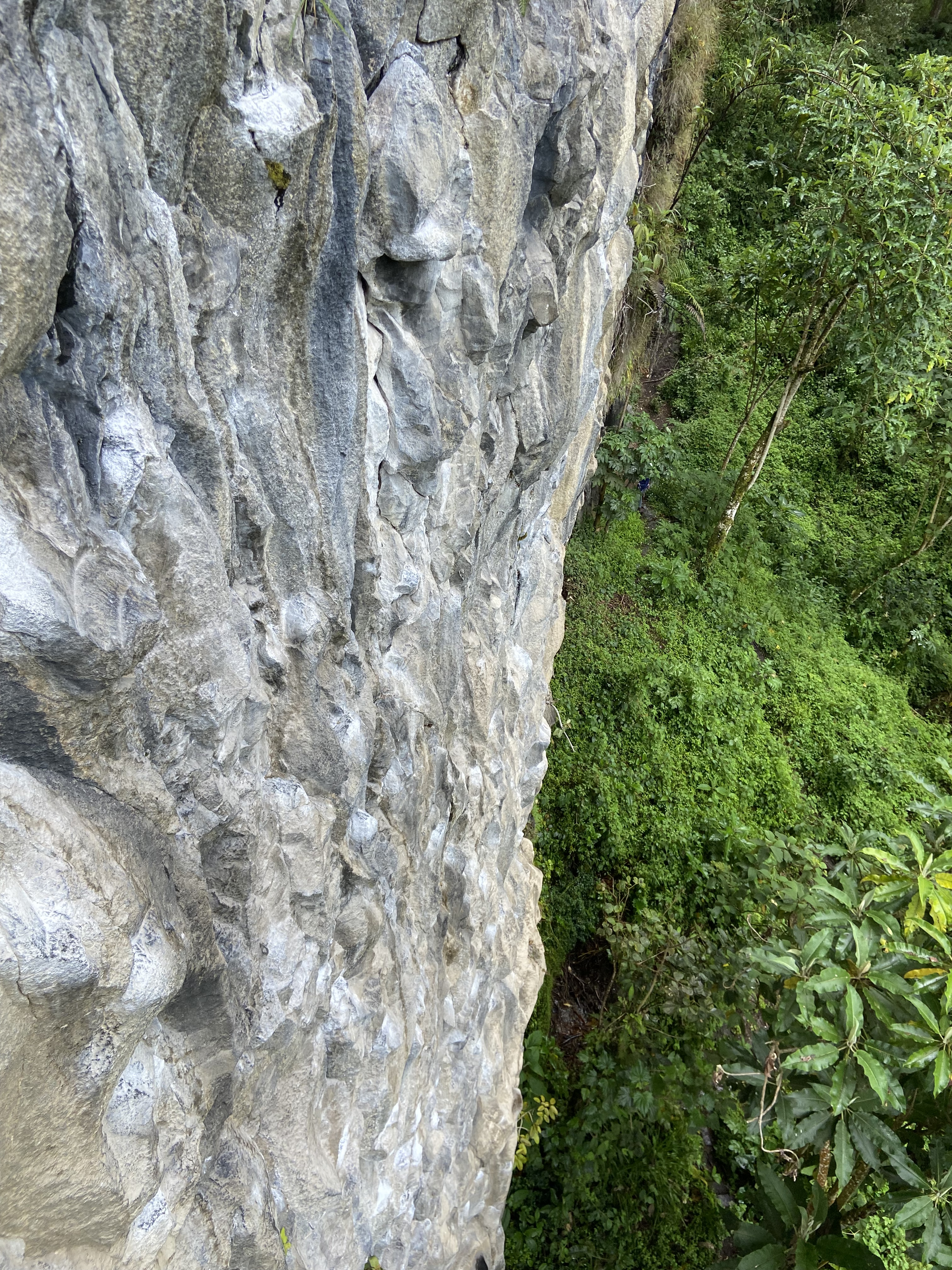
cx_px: 476
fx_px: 953
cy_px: 635
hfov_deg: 53.1
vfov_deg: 67.3
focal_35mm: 26
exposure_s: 1/852
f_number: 1.8
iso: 32
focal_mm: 4.25
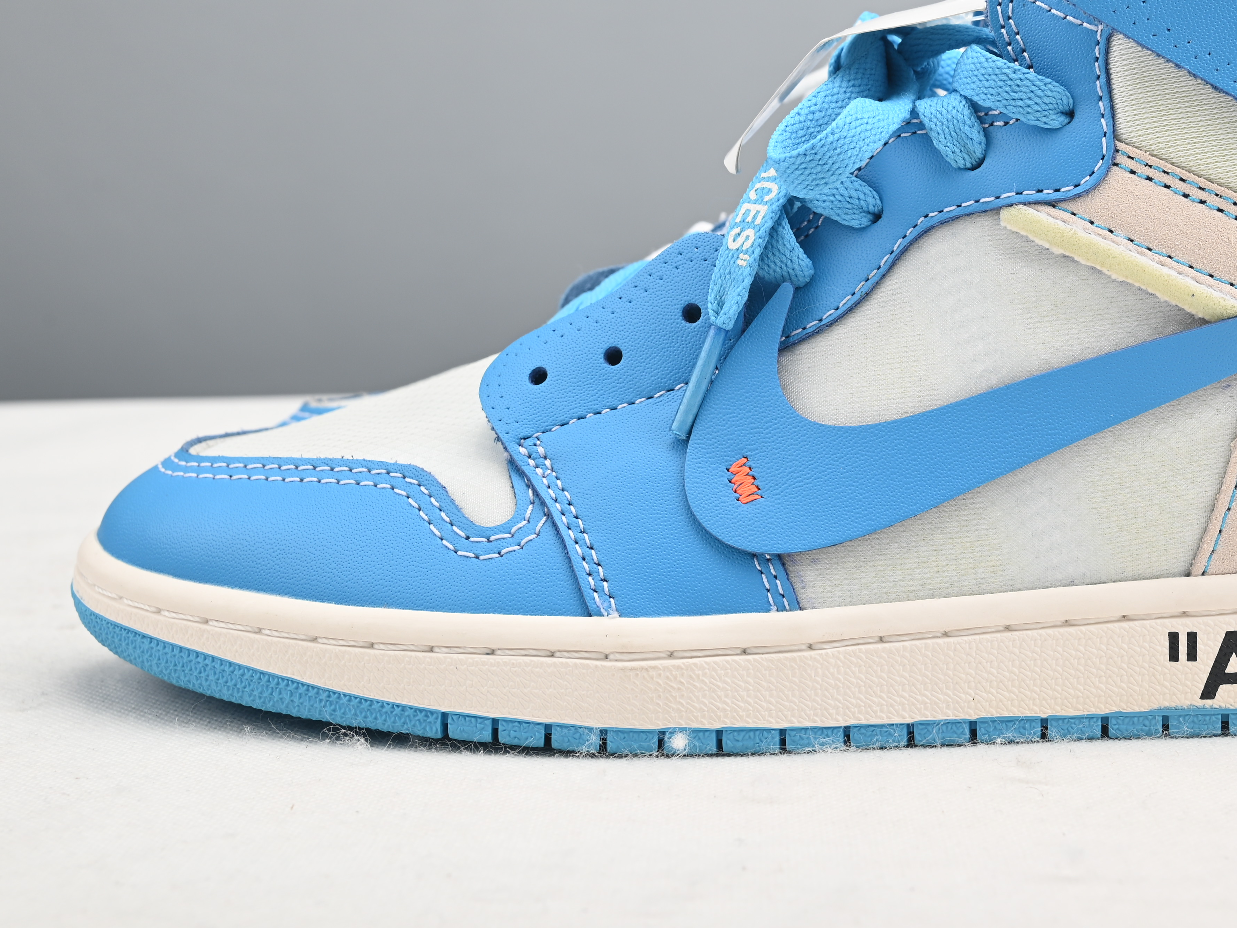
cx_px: 938
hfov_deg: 28.5
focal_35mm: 67
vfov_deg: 21.9
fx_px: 2394
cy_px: 325
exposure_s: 1/200
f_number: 10
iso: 100
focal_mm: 41
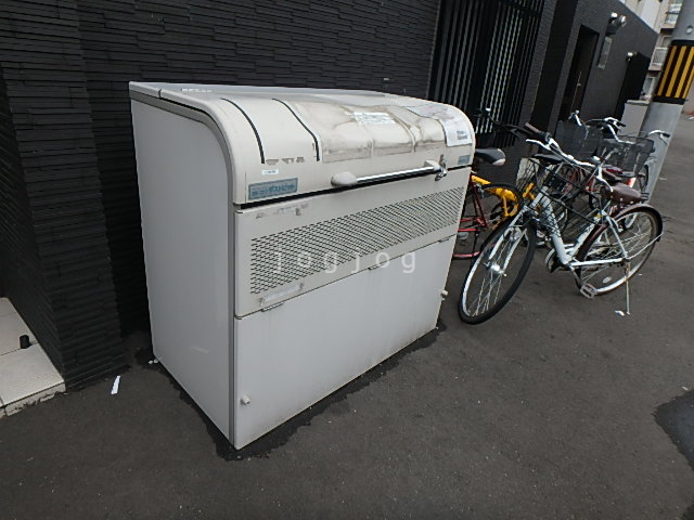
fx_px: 421
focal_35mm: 21
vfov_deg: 63.4
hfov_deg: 79.0
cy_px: 260
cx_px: 347
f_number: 3.5
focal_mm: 3.7
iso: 125
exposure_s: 1/320
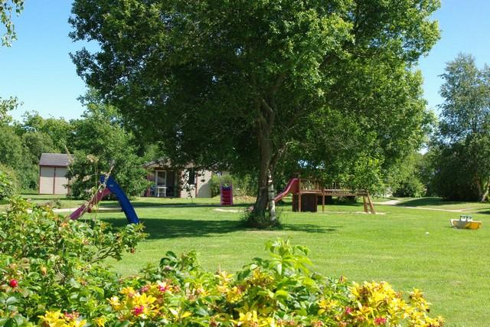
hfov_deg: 38.2
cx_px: 245
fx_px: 708
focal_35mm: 52
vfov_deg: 26.0
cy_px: 164
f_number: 11
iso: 800
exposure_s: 1/350
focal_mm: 35
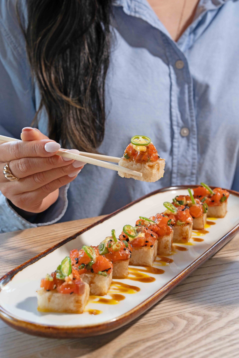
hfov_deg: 19.5
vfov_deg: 28.8
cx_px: 120
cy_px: 179
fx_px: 697
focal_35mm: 70
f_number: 9
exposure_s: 1/20
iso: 400
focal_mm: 70
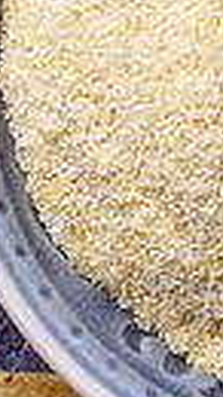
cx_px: 565
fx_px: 5621
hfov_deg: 2.3
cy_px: 710
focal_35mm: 534
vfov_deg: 4.0
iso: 100
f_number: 8
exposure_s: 1/160
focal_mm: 50
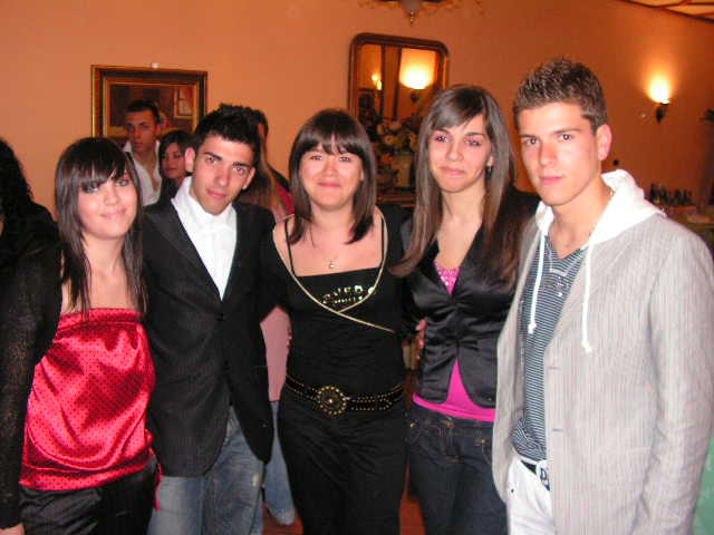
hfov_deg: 51.4
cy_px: 268
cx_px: 357
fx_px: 743
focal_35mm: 36
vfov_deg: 39.7
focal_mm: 6
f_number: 3.2
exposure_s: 1/40
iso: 200
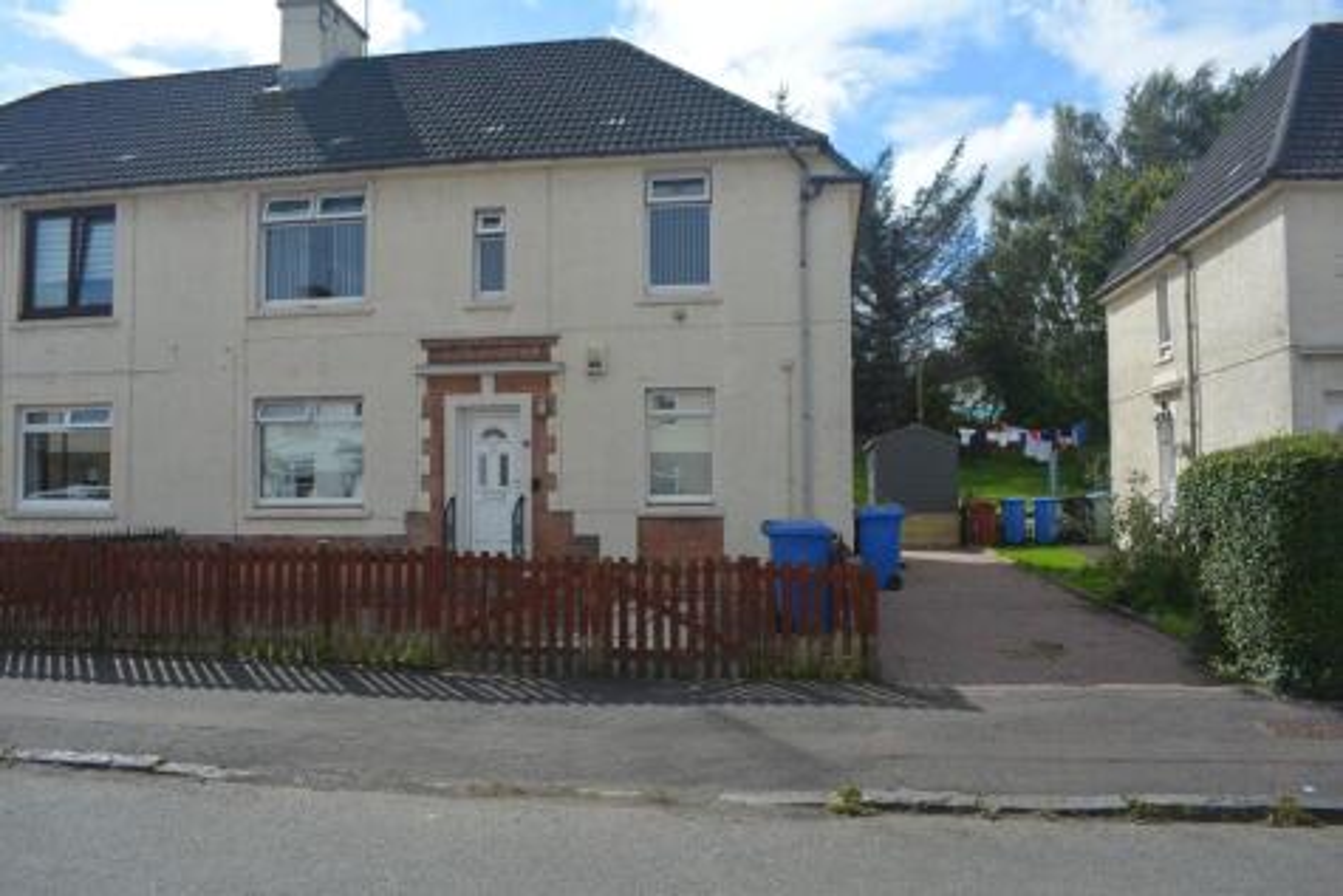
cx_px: 672
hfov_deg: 67.4
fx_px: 1007
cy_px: 448
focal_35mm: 27
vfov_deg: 48.0
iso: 100
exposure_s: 1/250
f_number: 8
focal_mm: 18
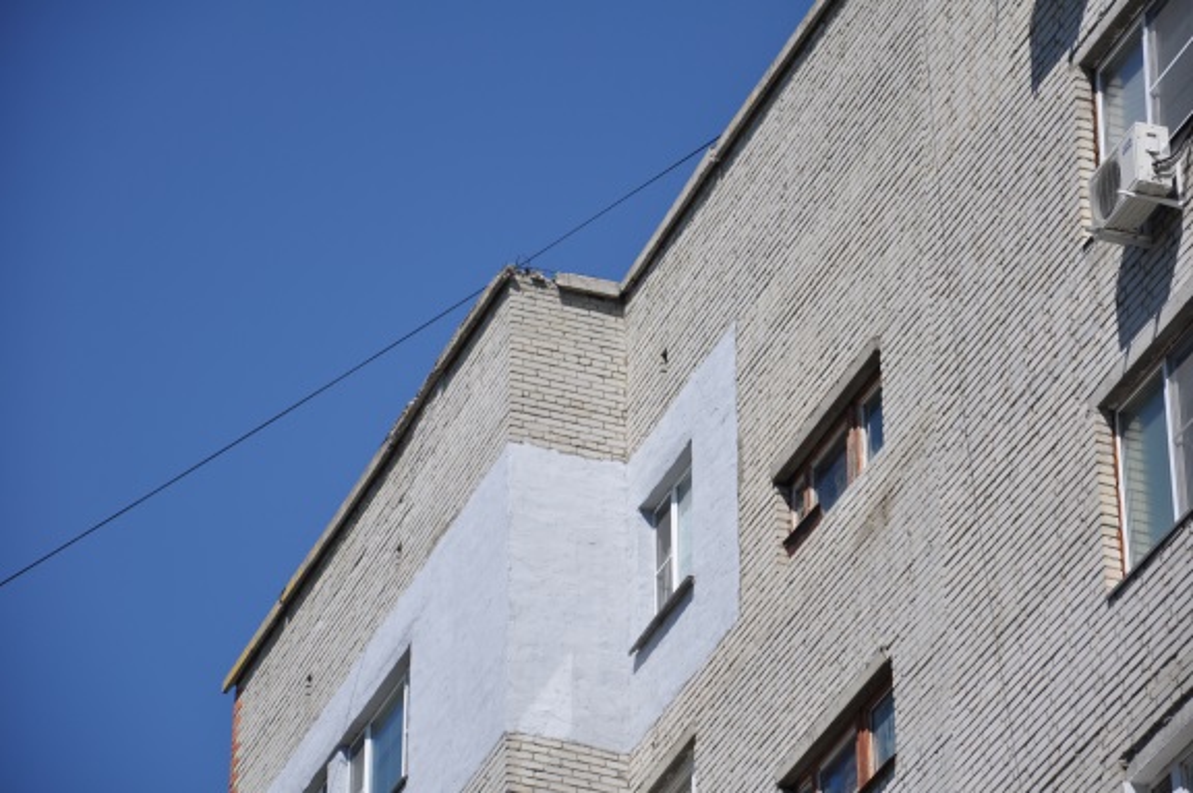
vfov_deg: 8.7
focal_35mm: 158
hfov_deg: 13.1
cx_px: 596
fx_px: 5215
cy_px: 396
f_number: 5.6
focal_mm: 105
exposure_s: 1/1000
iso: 200
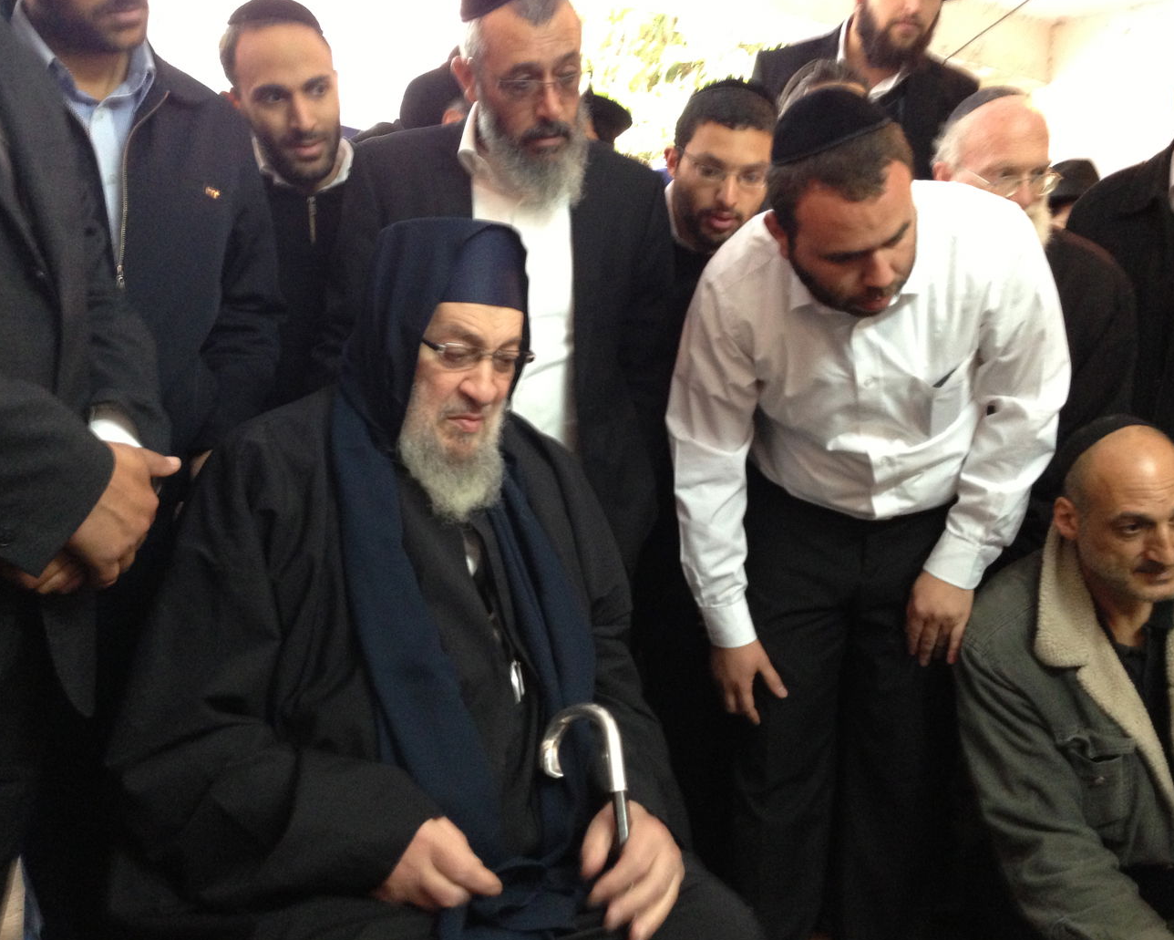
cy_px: 469
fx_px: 1216
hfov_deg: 51.5
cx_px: 561
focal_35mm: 35
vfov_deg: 42.2
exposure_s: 1/20
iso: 320
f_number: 2.4
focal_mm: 4.13
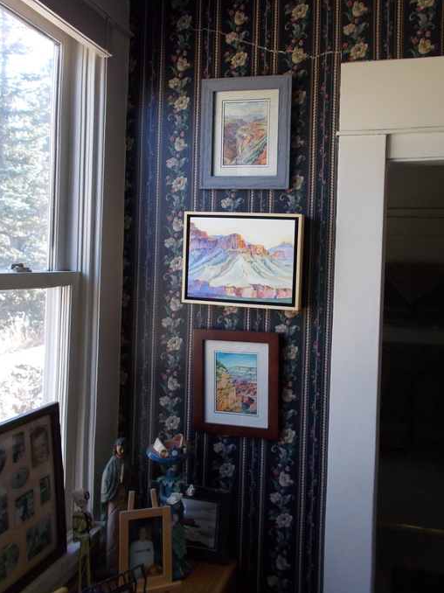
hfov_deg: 41.7
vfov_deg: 53.8
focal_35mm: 34
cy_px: 262
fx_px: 582
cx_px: 236
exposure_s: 1/25
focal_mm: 5.3
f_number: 3.4
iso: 200
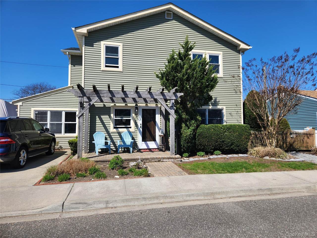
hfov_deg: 73.9
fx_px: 211
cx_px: 158
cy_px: 119
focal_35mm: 23
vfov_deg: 58.9
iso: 20
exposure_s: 1/1493
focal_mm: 5.4
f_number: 1.8
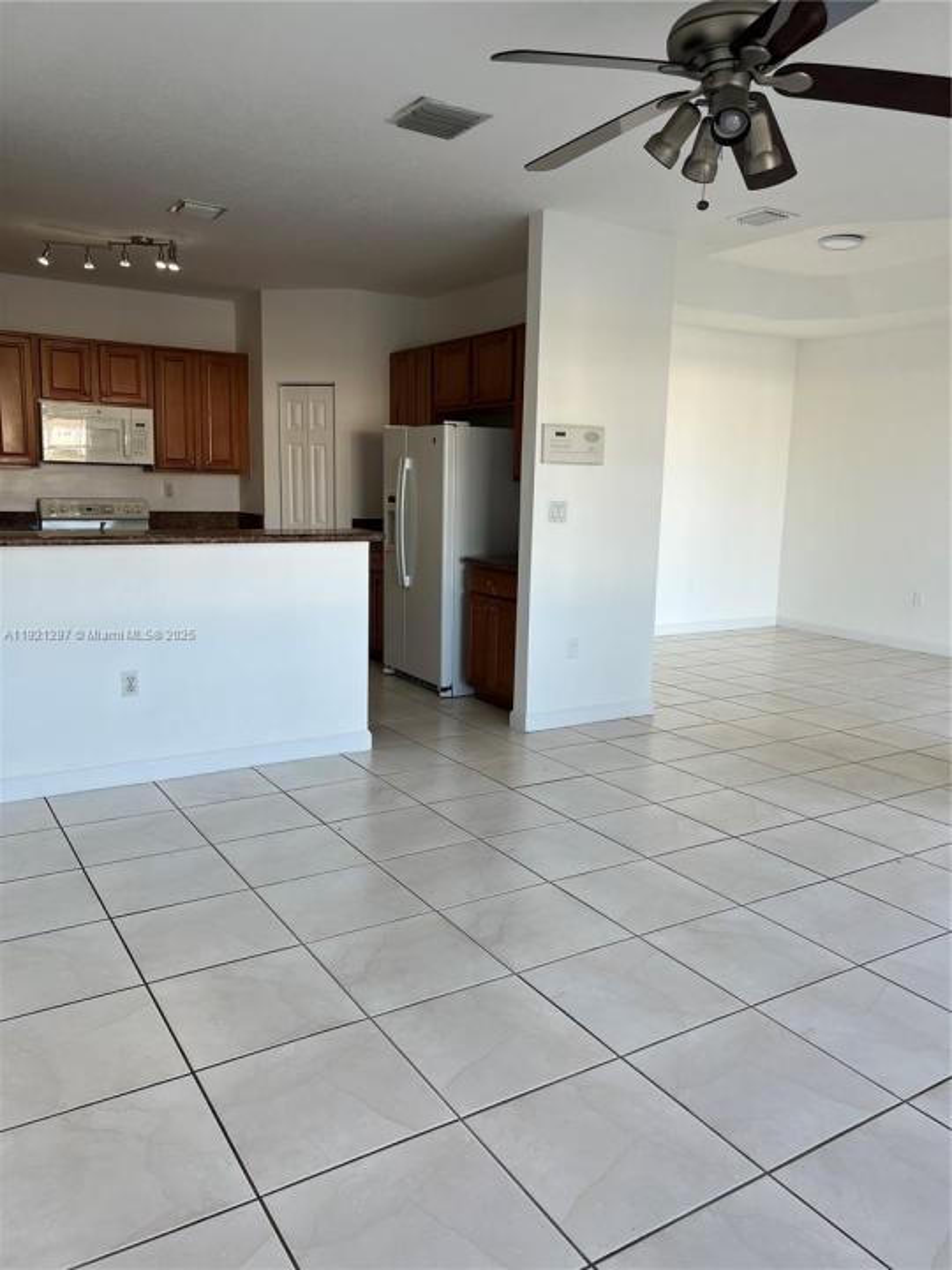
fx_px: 953
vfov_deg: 67.3
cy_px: 635
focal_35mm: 26
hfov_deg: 53.1
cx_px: 476
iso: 32
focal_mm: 5.7
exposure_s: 1/150
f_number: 1.5
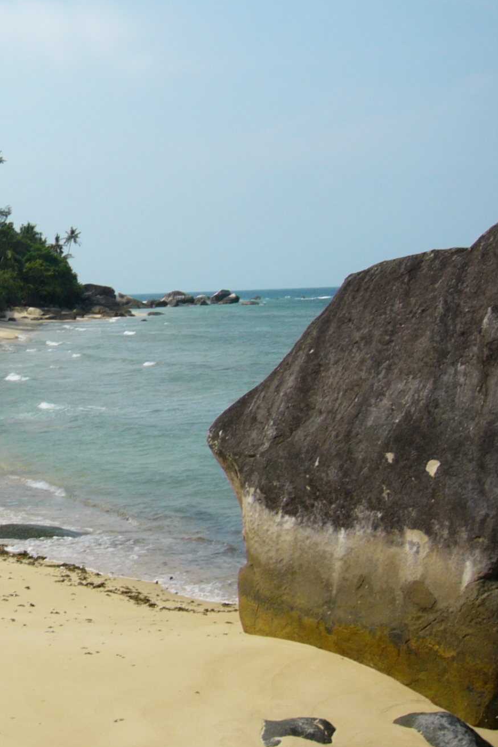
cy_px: 334
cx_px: -28
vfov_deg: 35.0
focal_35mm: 57
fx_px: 1183
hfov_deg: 22.6
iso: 50
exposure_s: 1/125
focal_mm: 5.8
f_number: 8
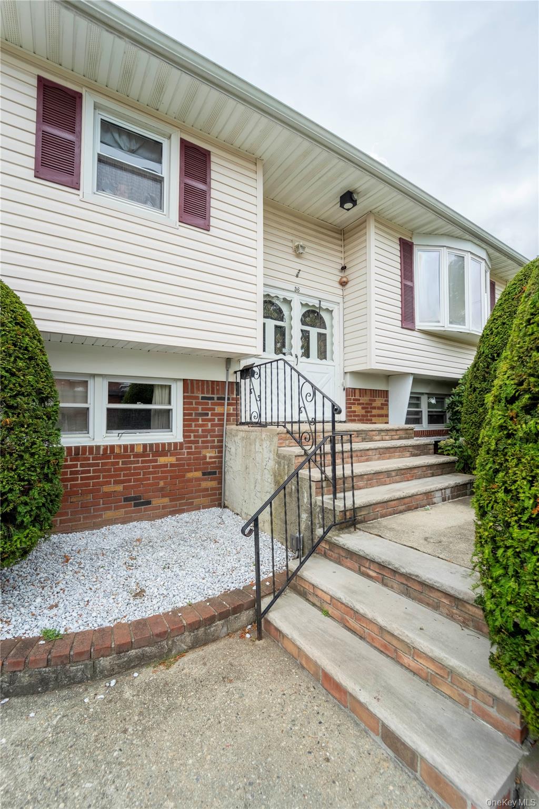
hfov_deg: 81.2
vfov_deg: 104.3
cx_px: 270
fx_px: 314
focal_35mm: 14
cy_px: 404
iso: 500
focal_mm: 14
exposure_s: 1/6400
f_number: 4.5
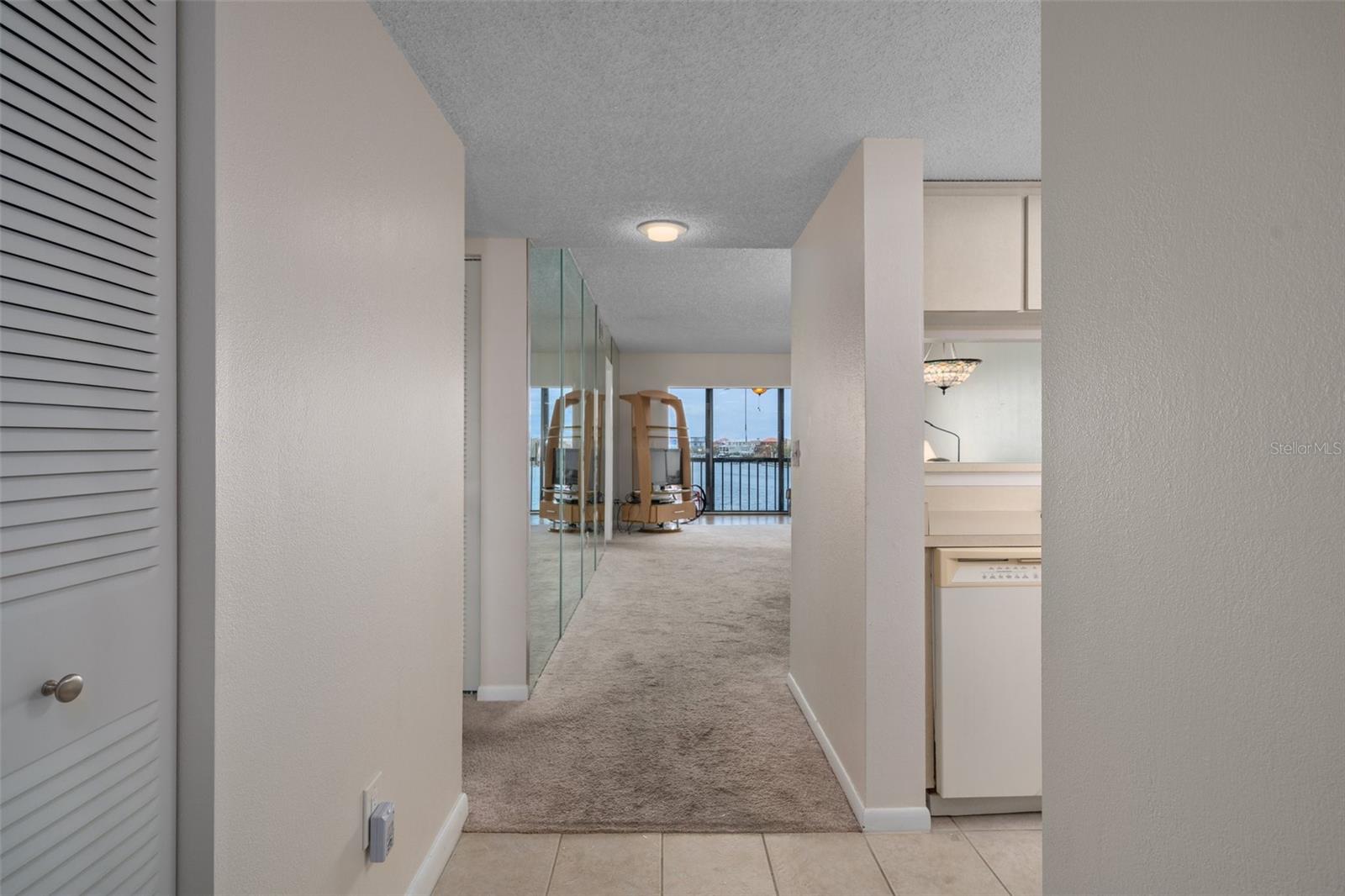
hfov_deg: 93.3
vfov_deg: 70.4
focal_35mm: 17
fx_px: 635
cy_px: 448
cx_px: 672
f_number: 8
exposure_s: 1/1.67
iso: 320
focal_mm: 17
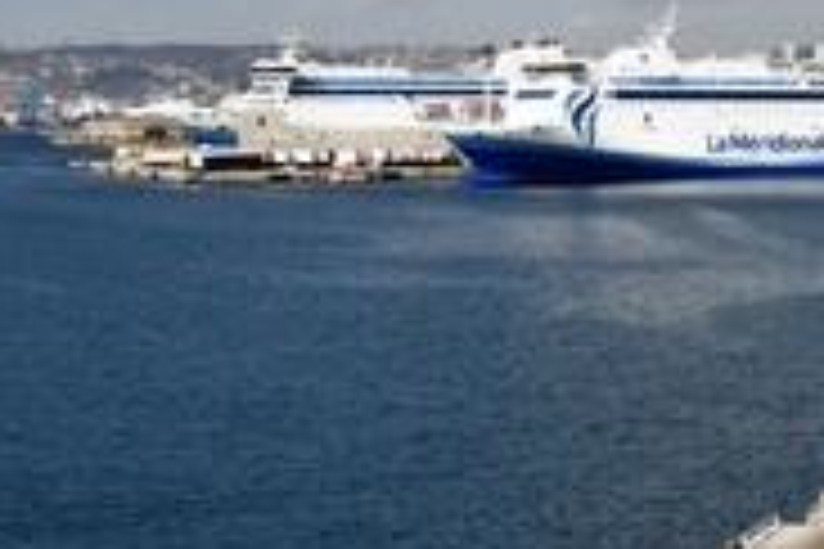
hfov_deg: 20.0
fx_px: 2312
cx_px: 653
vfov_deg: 13.5
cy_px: 112
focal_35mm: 101
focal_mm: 44
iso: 200
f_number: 16
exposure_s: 1/250
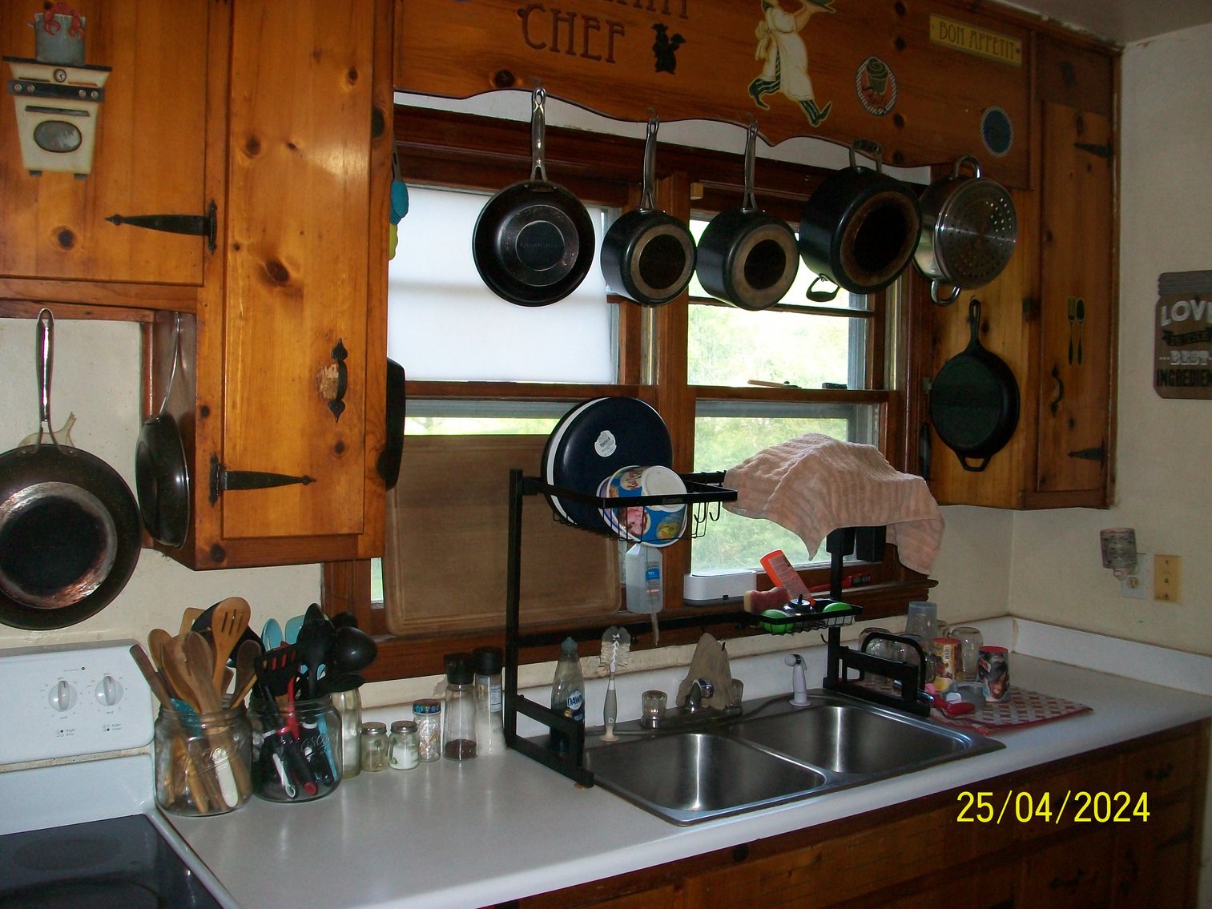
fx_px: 1191
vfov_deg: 41.8
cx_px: 606
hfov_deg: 54.0
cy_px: 454
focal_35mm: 34
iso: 120
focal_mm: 5.7
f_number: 2.8
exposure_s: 1/60
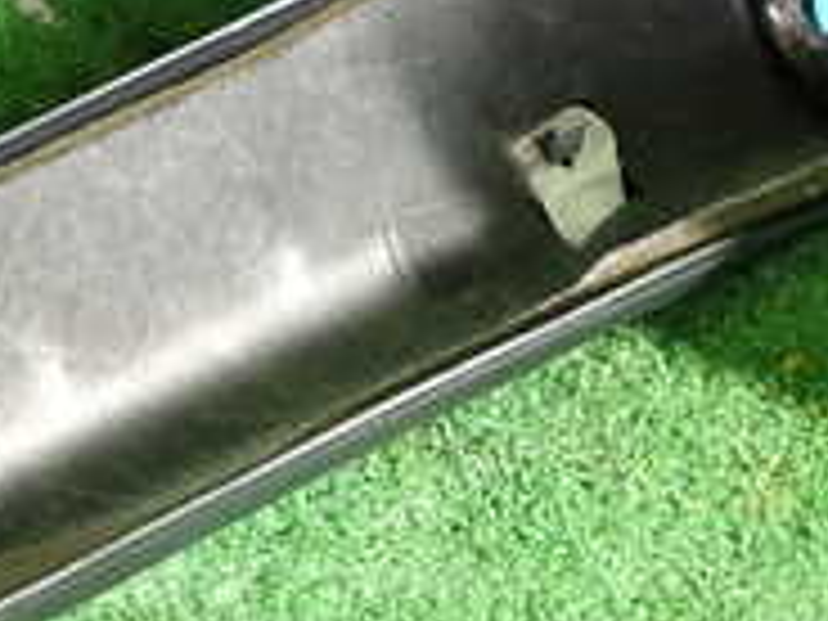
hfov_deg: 19.5
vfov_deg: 15.1
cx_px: 22
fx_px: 2344
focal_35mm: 98
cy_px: 387
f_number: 2.3
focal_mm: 5.4
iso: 200
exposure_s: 1/30
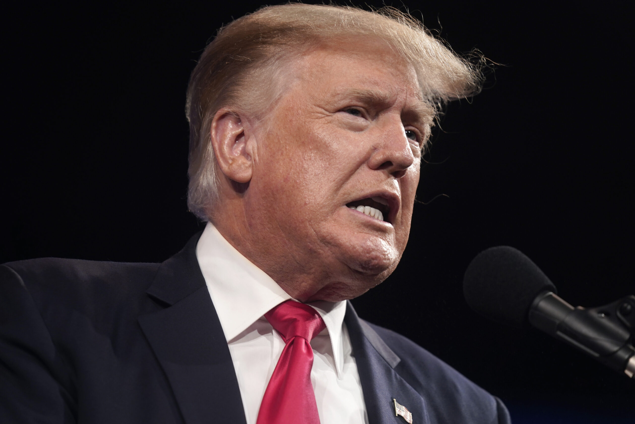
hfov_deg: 7.4
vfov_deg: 4.9
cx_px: 318
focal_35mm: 280
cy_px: 212
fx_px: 4939
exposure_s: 1/160
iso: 640
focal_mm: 280
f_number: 4
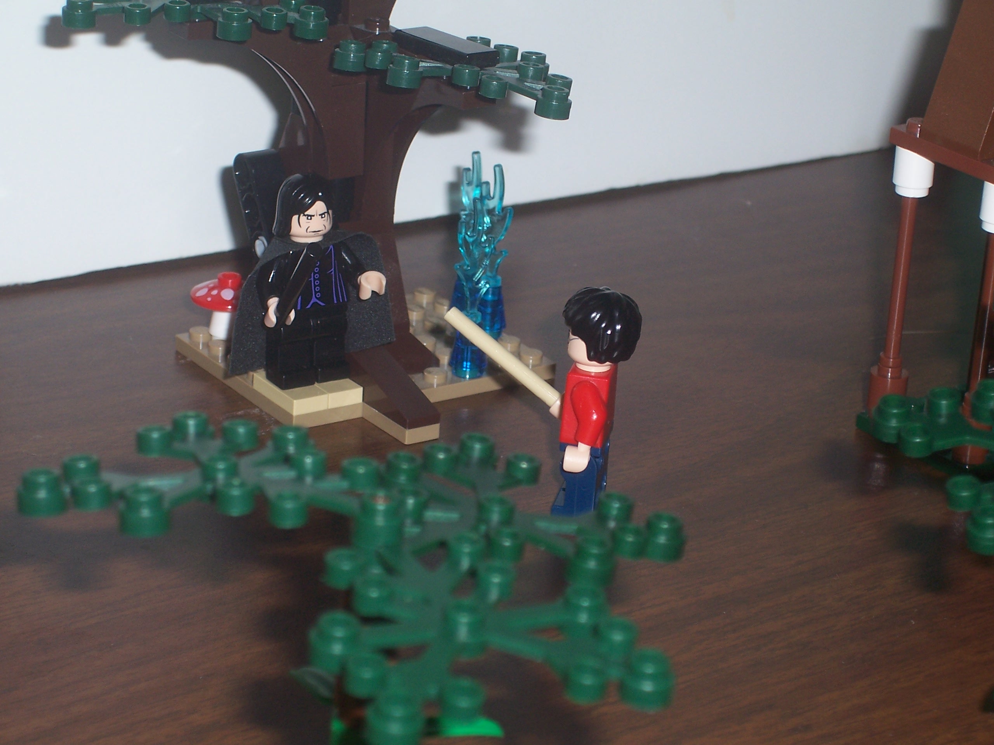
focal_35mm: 102
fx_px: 2929
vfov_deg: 14.5
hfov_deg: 19.3
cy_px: 372
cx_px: 497
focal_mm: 16.8
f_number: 4.6
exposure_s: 1/90
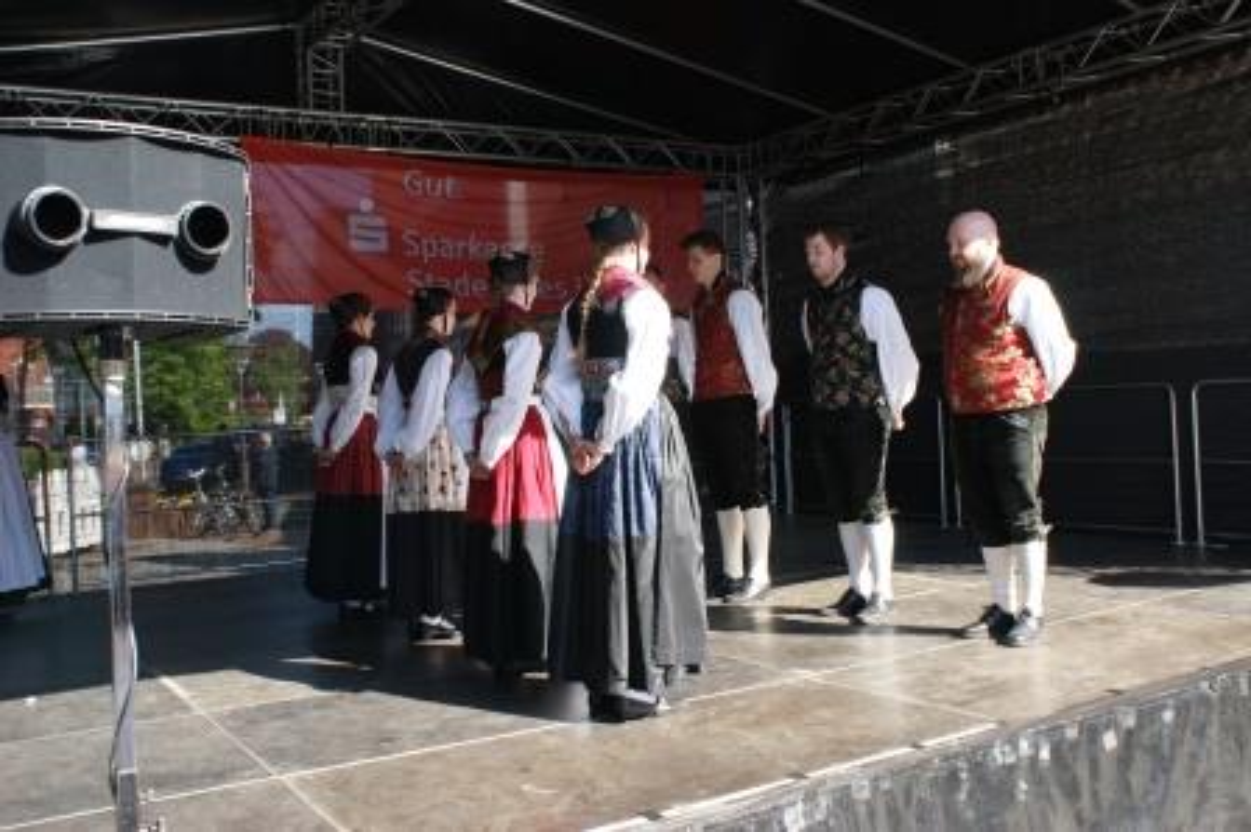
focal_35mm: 33
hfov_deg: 57.3
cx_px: 626
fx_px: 1146
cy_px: 416
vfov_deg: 39.9
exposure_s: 1/60
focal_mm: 22
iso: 100
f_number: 7.1
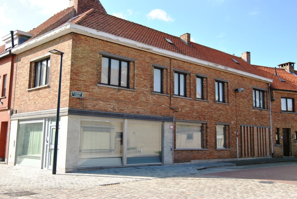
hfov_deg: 53.0
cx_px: 148
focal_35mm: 36
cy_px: 100
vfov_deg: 37.0
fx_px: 298
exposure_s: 1/200
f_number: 7.1
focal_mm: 24
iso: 100
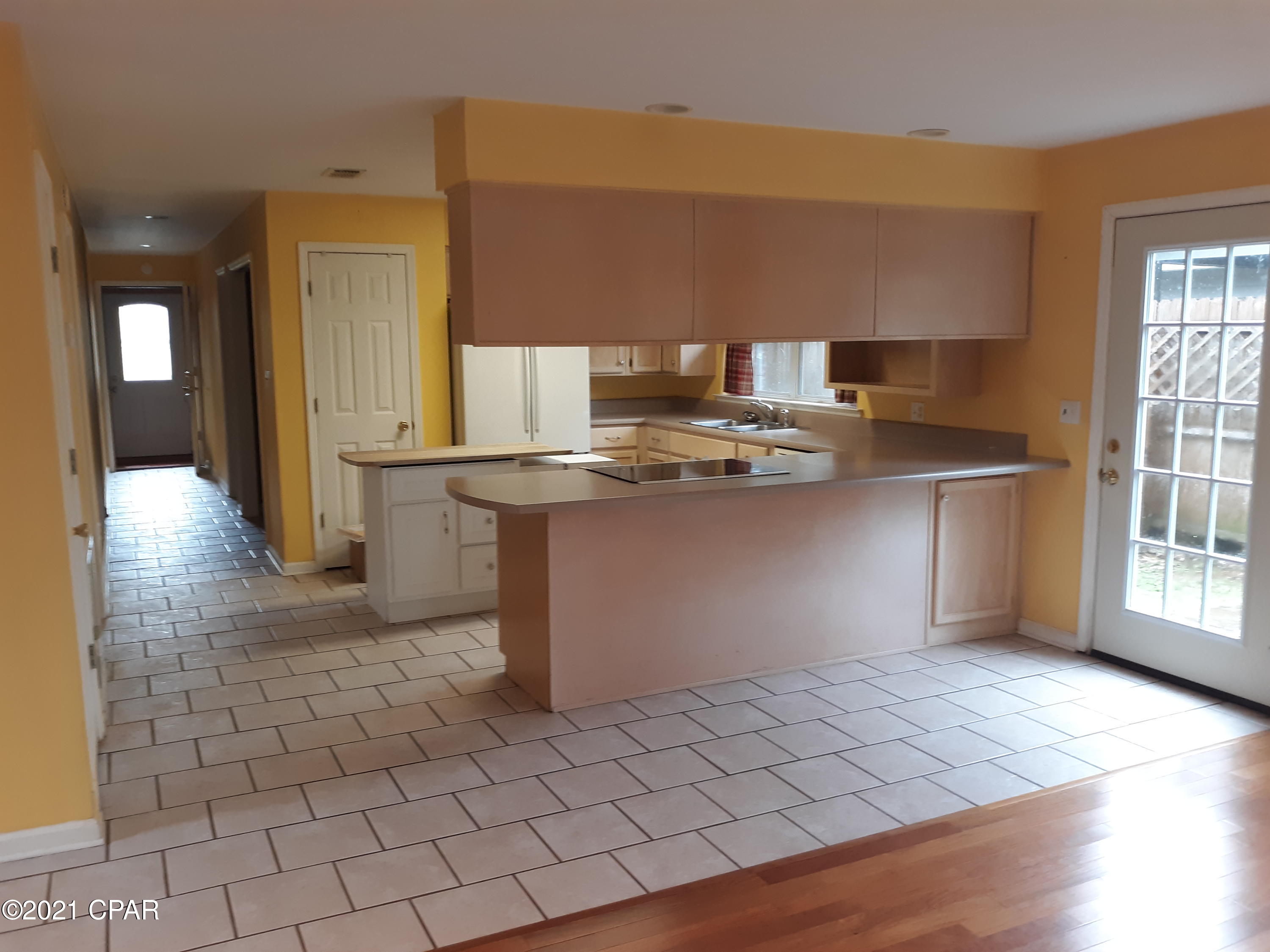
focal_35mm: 28
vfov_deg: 49.7
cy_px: 476
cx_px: 635
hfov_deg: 63.4
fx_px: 1027
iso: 125
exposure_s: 1/40
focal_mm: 3.7
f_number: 1.7
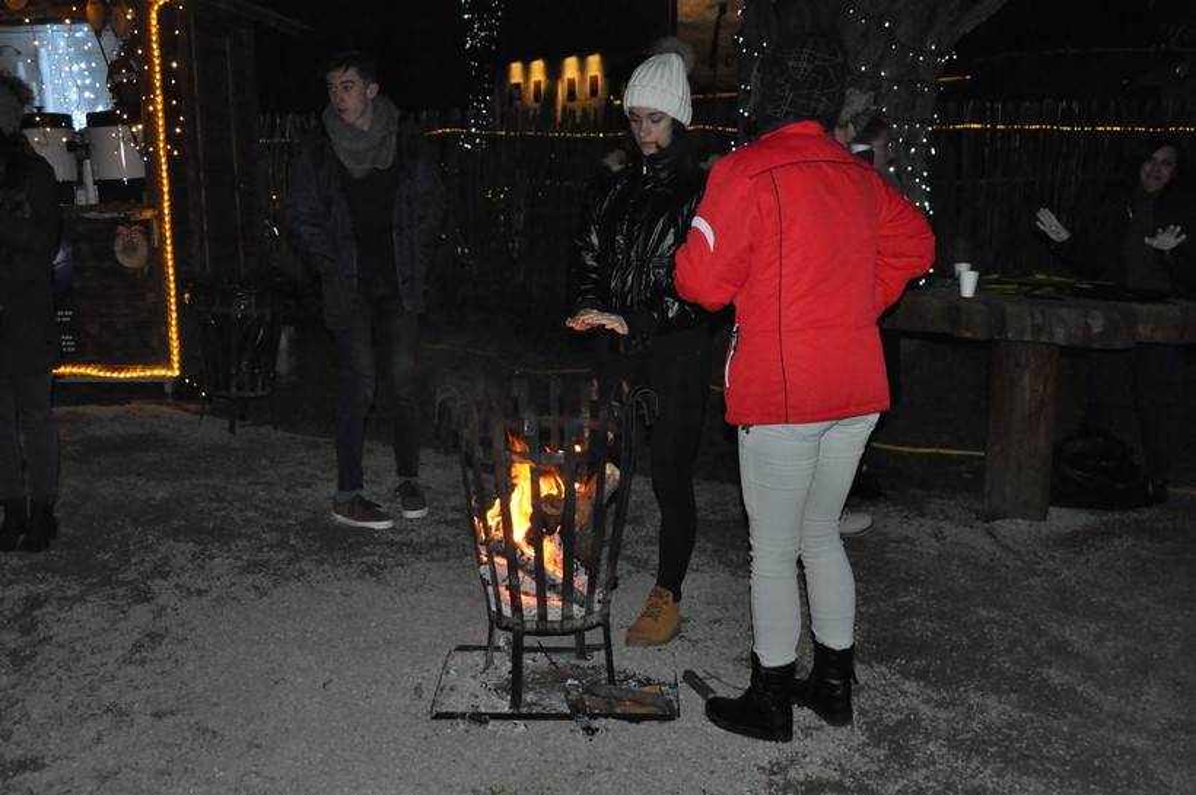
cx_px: 598
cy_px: 398
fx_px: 1294
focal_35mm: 39
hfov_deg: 49.6
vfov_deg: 34.1
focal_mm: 26
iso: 3200
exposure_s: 1/200
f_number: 5
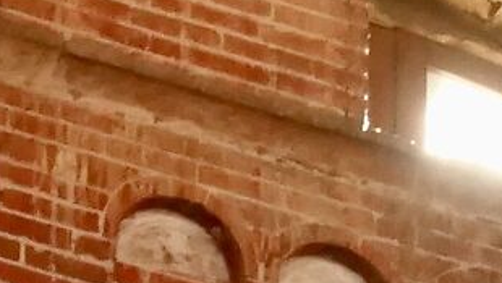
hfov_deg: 5.2
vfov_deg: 2.9
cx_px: 578
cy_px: -799
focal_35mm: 413
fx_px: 5502
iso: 1600
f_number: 4.3
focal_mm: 18.7
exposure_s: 1/30
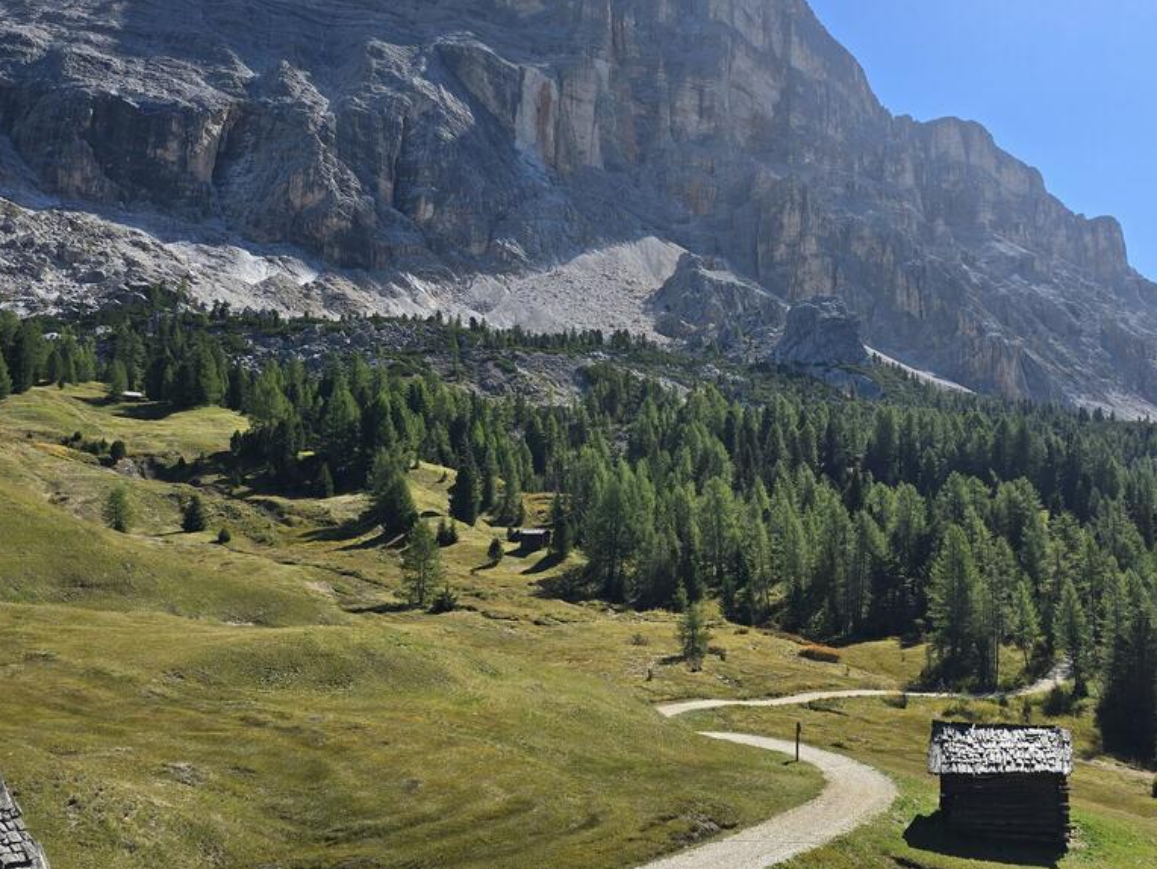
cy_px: 387
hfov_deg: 57.9
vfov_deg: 45.4
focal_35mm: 31
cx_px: 695
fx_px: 1037
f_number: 1.7
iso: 12
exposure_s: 1/758
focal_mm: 6.3
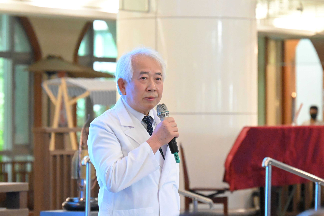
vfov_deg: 5.6
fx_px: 2223
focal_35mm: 247
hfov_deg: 8.3
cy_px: 108
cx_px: 162
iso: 12800
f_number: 6.3
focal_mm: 165
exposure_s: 1/100
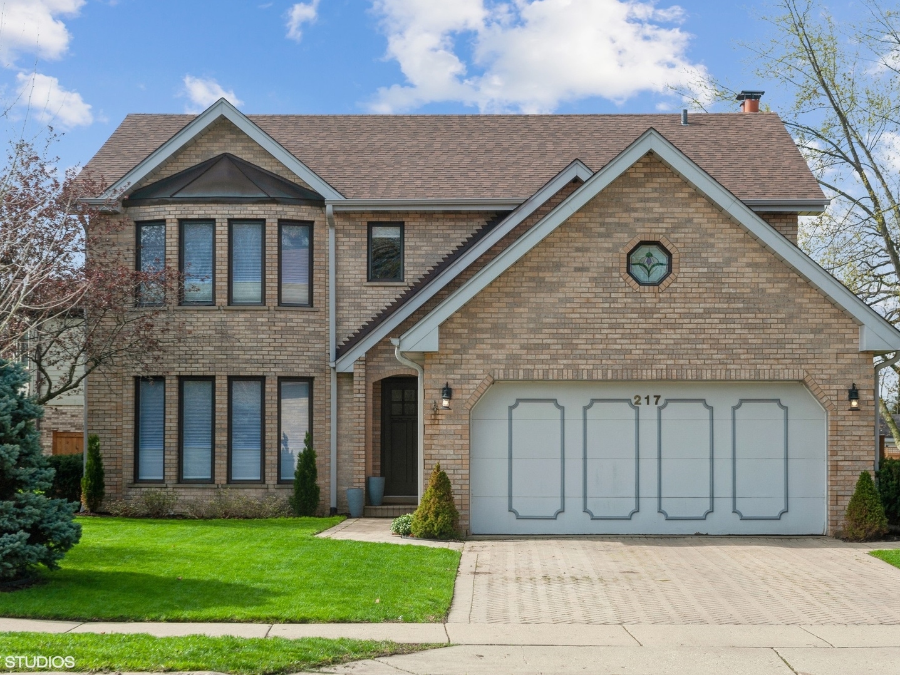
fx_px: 1976
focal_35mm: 76
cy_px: 338
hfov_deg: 25.7
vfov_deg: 19.4
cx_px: 453
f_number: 8
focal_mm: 70
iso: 200
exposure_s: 1/800
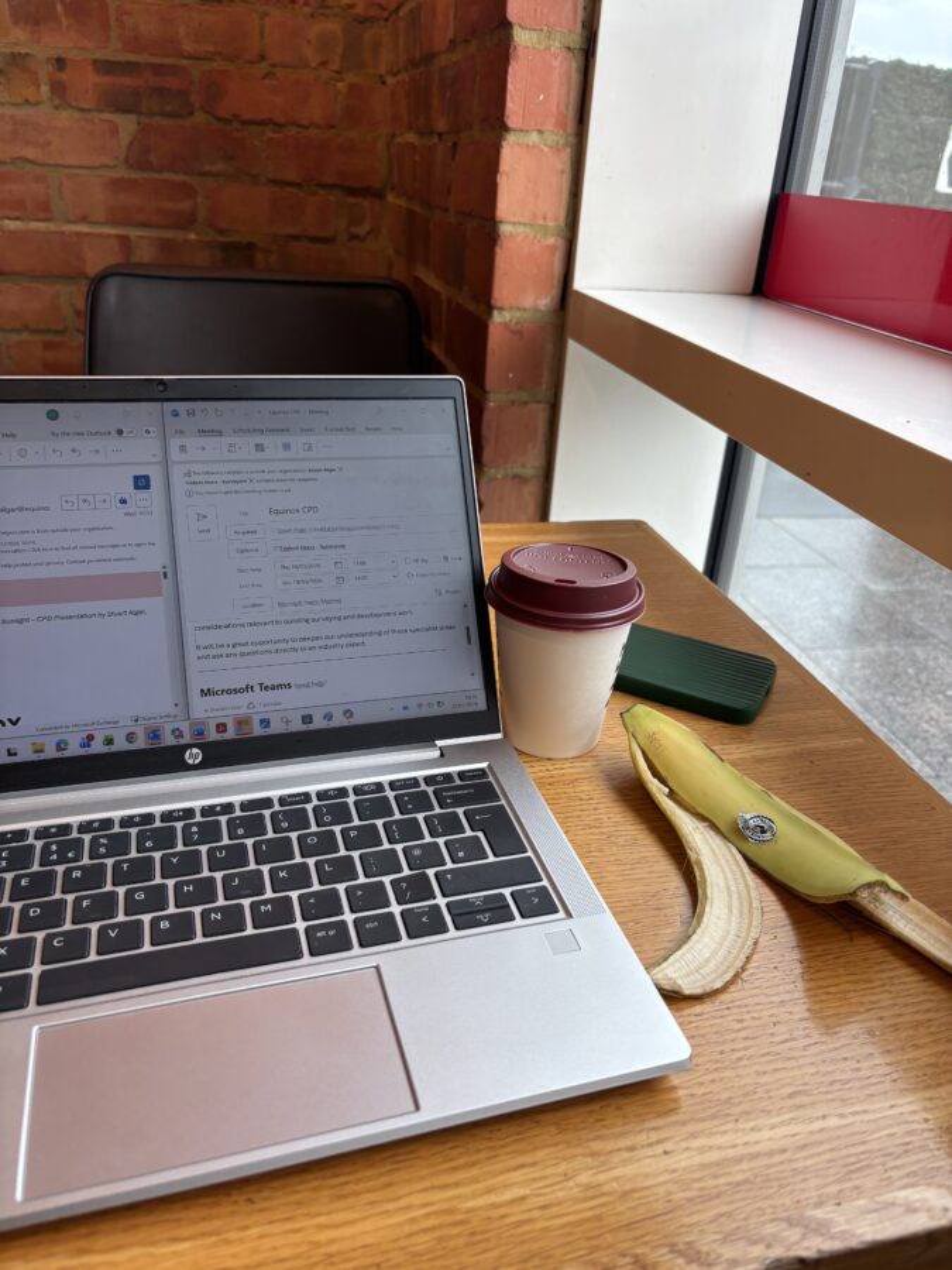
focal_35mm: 26
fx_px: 953
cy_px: 635
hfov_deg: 53.1
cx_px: 476
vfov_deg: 67.3
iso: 50
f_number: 1.6
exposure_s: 1/100
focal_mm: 5.96
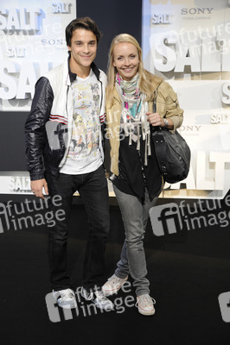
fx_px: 576
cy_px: 172
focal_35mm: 60
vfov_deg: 33.4
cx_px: 115
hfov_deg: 22.6
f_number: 5
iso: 640
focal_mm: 60
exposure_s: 1/160
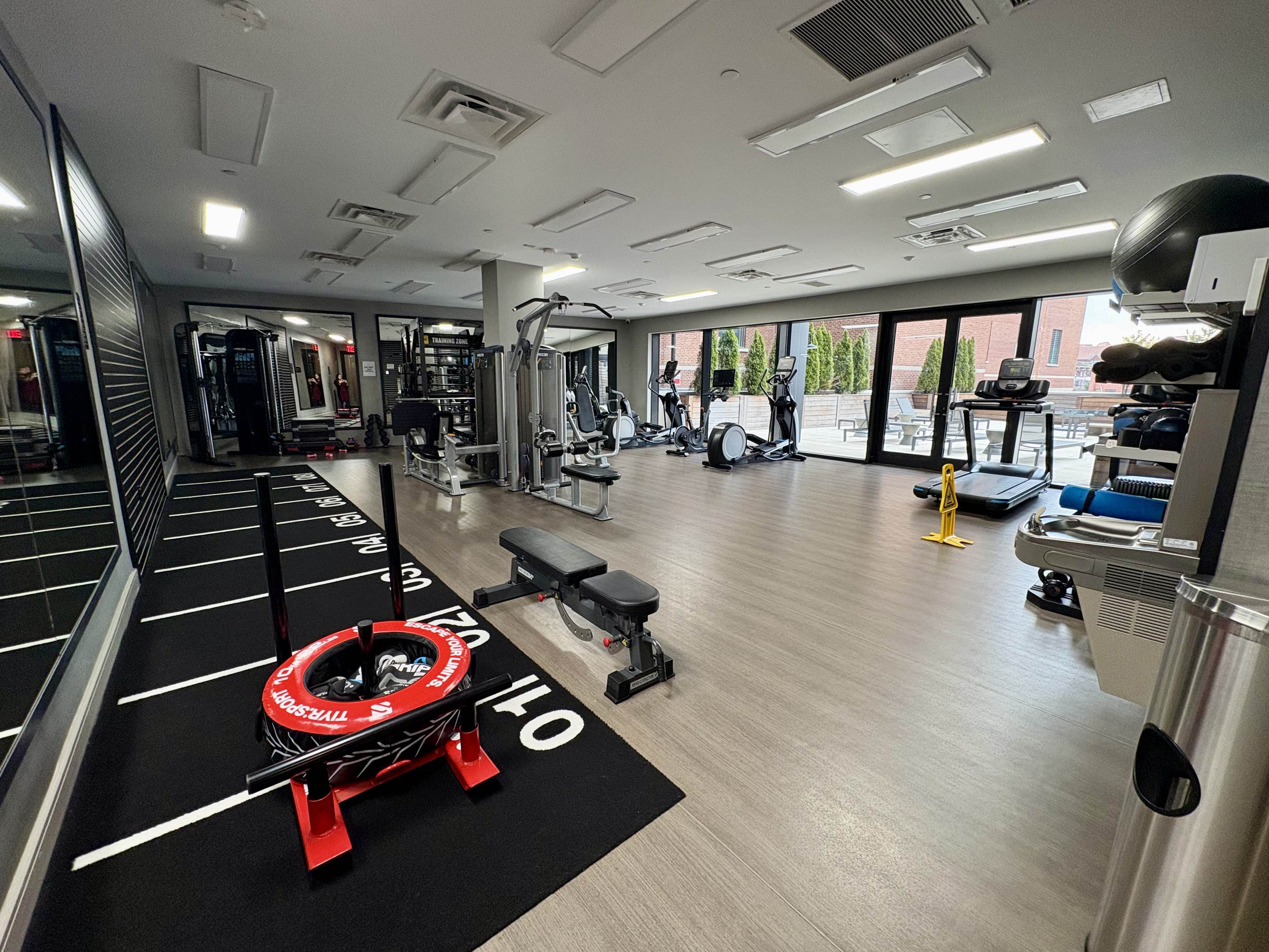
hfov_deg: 102.1
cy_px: 476
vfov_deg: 85.7
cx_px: 634
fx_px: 513
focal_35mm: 14
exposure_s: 1/60
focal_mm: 2.22
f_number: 2.2
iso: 250
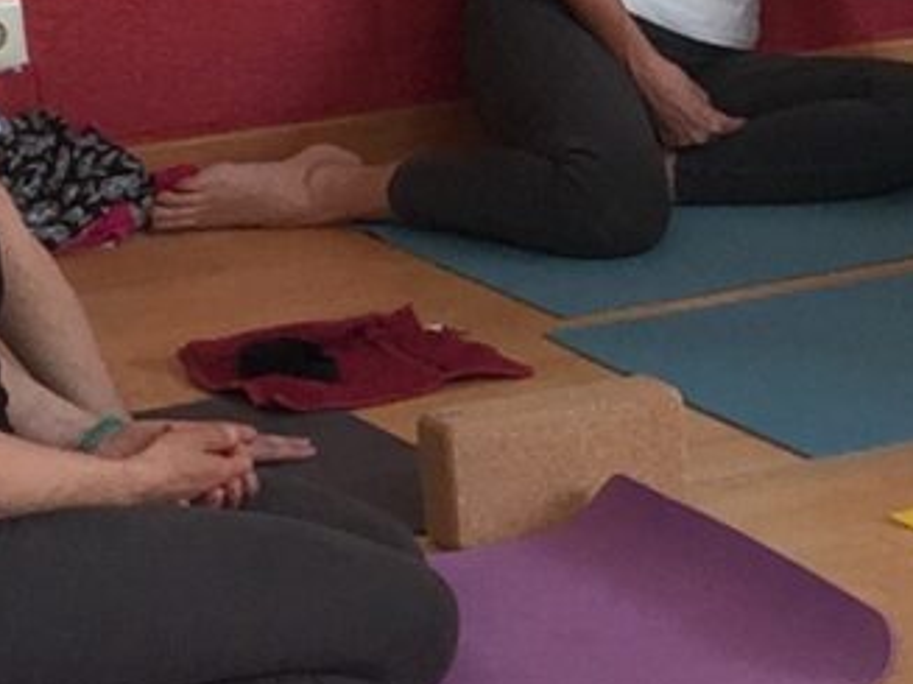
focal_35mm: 227
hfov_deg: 8.4
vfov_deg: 6.5
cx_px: 1664
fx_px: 5985
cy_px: 522
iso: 40
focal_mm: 4.15
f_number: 2.2
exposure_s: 1/100
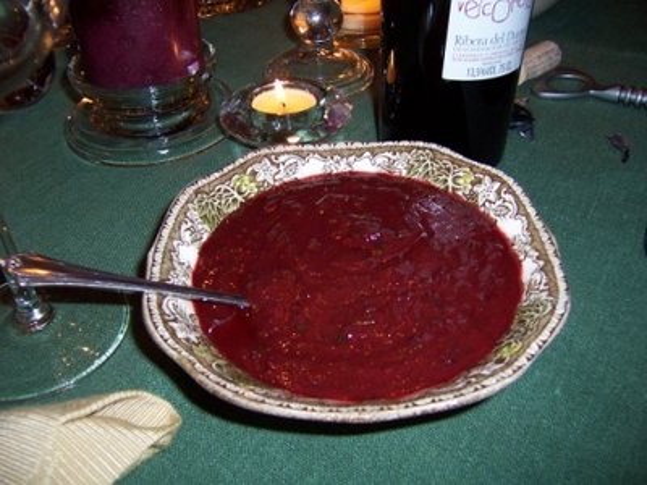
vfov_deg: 42.9
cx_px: 324
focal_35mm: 33
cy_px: 242
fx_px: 617
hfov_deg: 55.4
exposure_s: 1/60
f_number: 2.8
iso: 140
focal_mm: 5.5
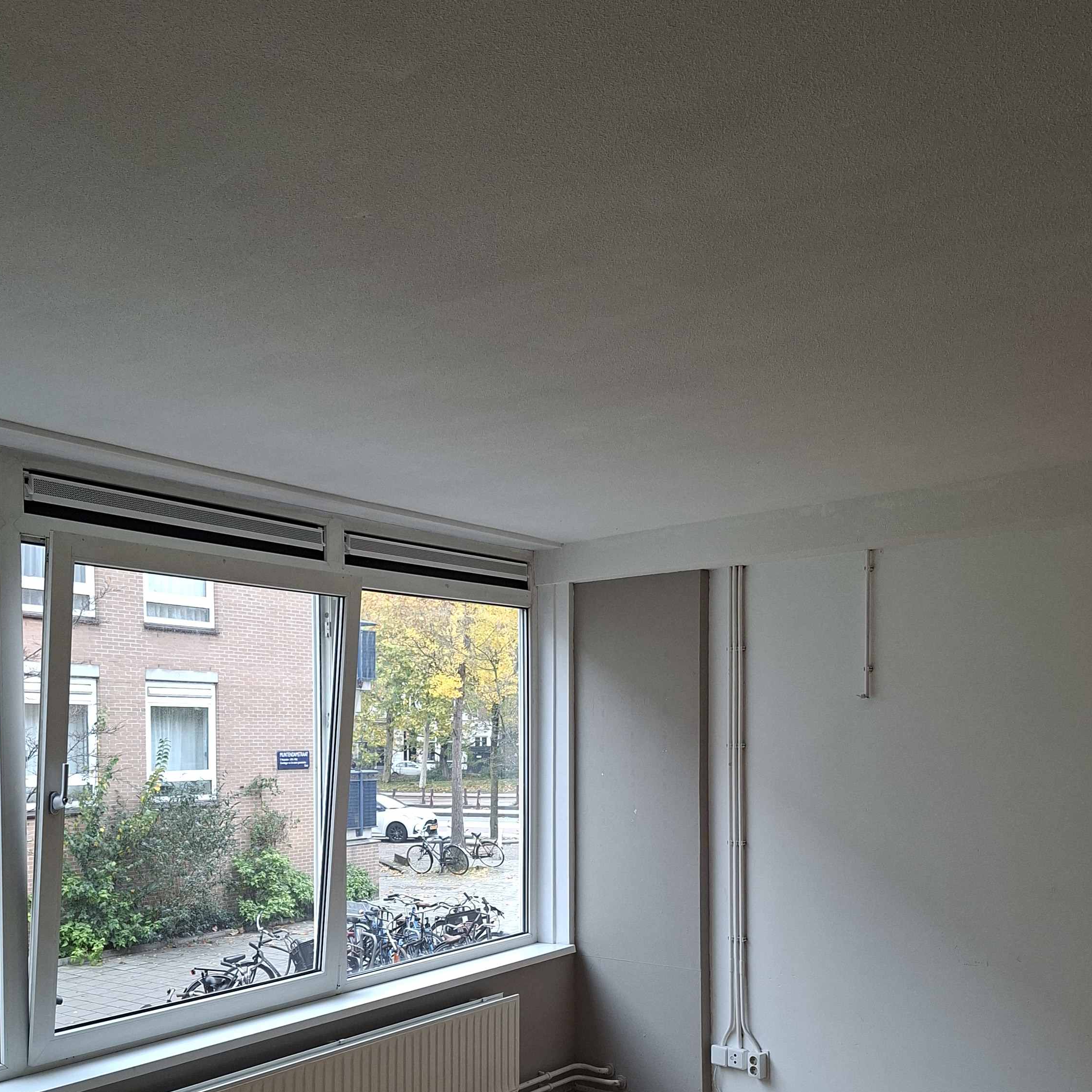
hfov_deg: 45.8
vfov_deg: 44.8
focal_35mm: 36
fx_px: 1285
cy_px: 793
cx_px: 433
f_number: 1.8
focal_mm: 5.54
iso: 125
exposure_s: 1/100
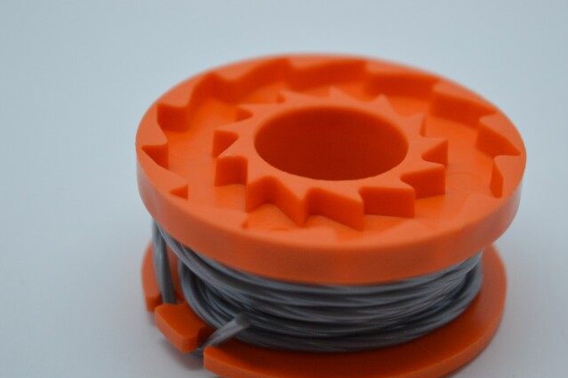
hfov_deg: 21.8
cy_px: 214
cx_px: 320
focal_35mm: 94
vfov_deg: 14.6
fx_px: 1475
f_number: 5.6
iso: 400
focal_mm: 55
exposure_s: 1/100
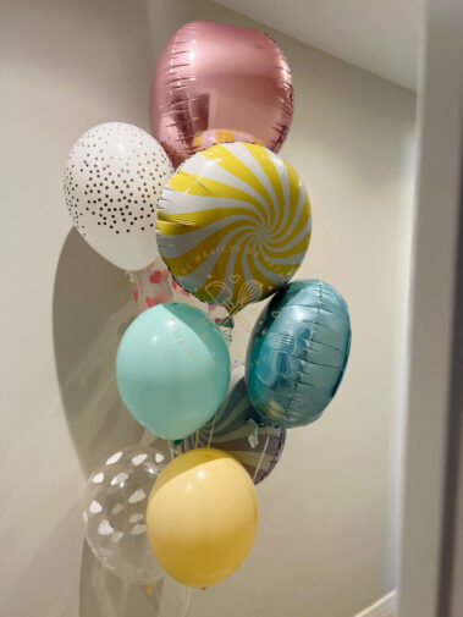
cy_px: 308
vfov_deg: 67.3
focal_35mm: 26
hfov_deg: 53.1
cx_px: 232
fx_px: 463
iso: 80
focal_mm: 5.7
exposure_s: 1/100
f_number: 1.5
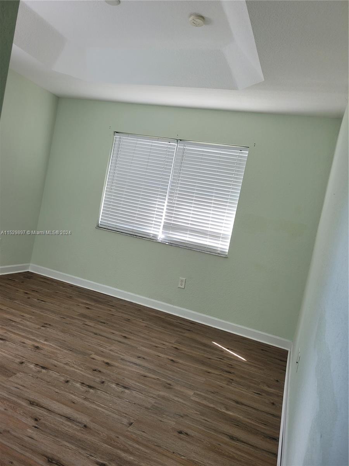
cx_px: 174
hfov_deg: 53.1
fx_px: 350
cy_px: 233
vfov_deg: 67.3
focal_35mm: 26
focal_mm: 5.4
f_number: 1.8
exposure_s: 1/120
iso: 80
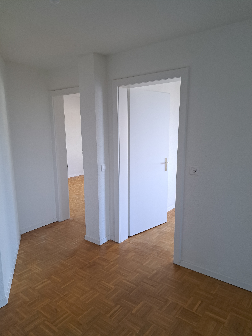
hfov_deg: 56.8
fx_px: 233
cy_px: 168
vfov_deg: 71.6
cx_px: 126
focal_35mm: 24
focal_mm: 5.23
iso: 160
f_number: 1.8
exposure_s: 1/50
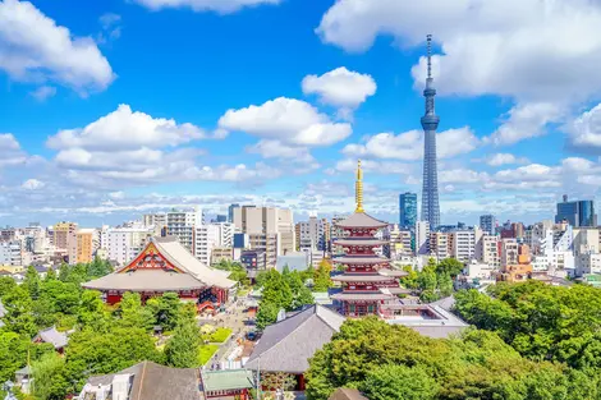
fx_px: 467
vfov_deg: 46.4
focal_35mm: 28
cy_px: 200
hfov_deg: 65.5
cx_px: 300
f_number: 8
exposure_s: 1/400
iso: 100
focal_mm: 28
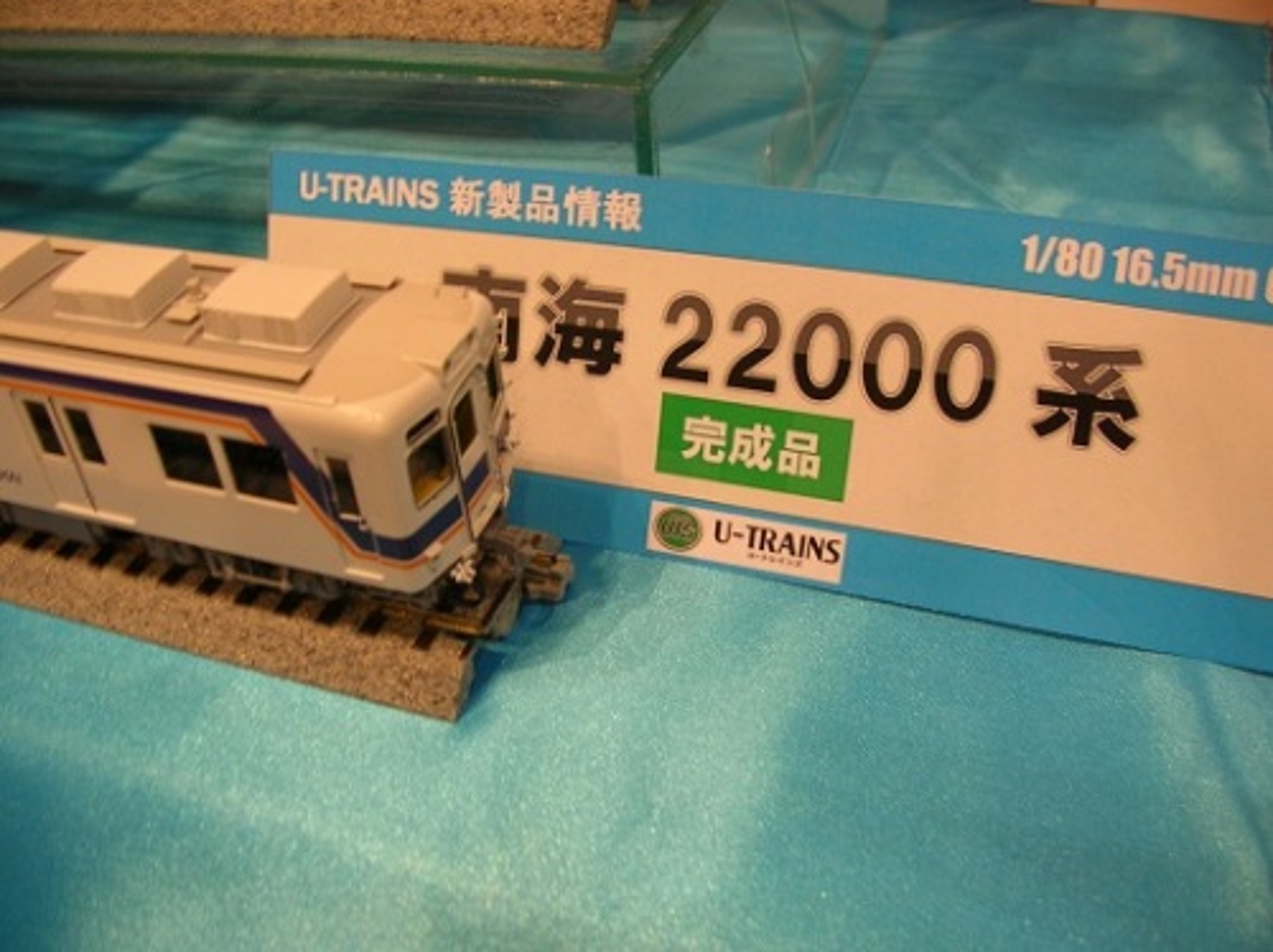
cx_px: 636
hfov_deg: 52.7
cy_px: 476
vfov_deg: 40.6
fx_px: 1286
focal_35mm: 35
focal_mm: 5.8
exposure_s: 1/16.5
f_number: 2.8
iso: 50
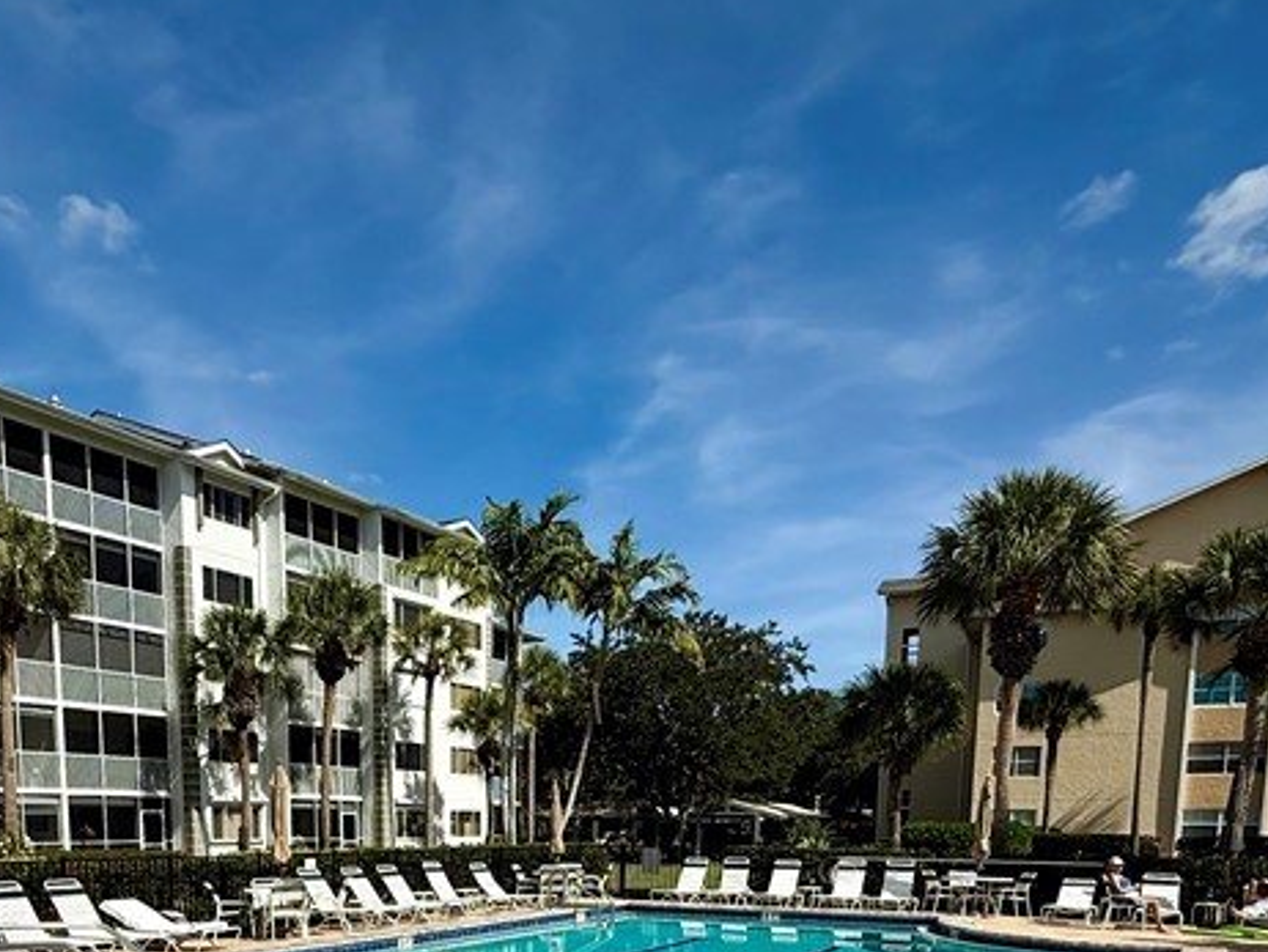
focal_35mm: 31
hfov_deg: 57.7
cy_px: 979
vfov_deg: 39.4
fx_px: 1136
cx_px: 489
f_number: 2.2
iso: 50
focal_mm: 2.22
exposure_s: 1/4425
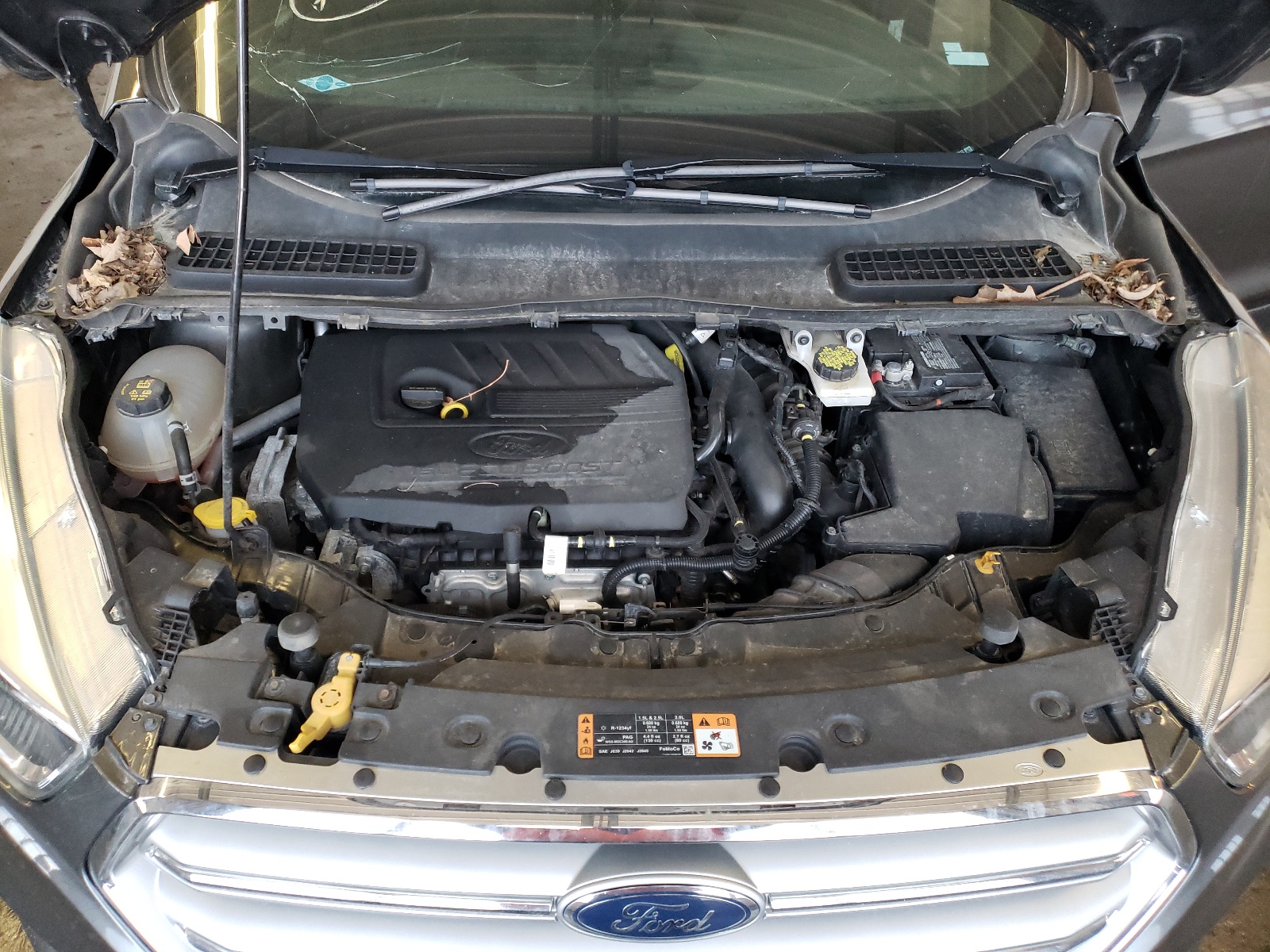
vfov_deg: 53.1
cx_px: 635
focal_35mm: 26
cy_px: 476
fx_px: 954
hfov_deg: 67.3
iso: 322
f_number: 1.5
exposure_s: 1/60.2
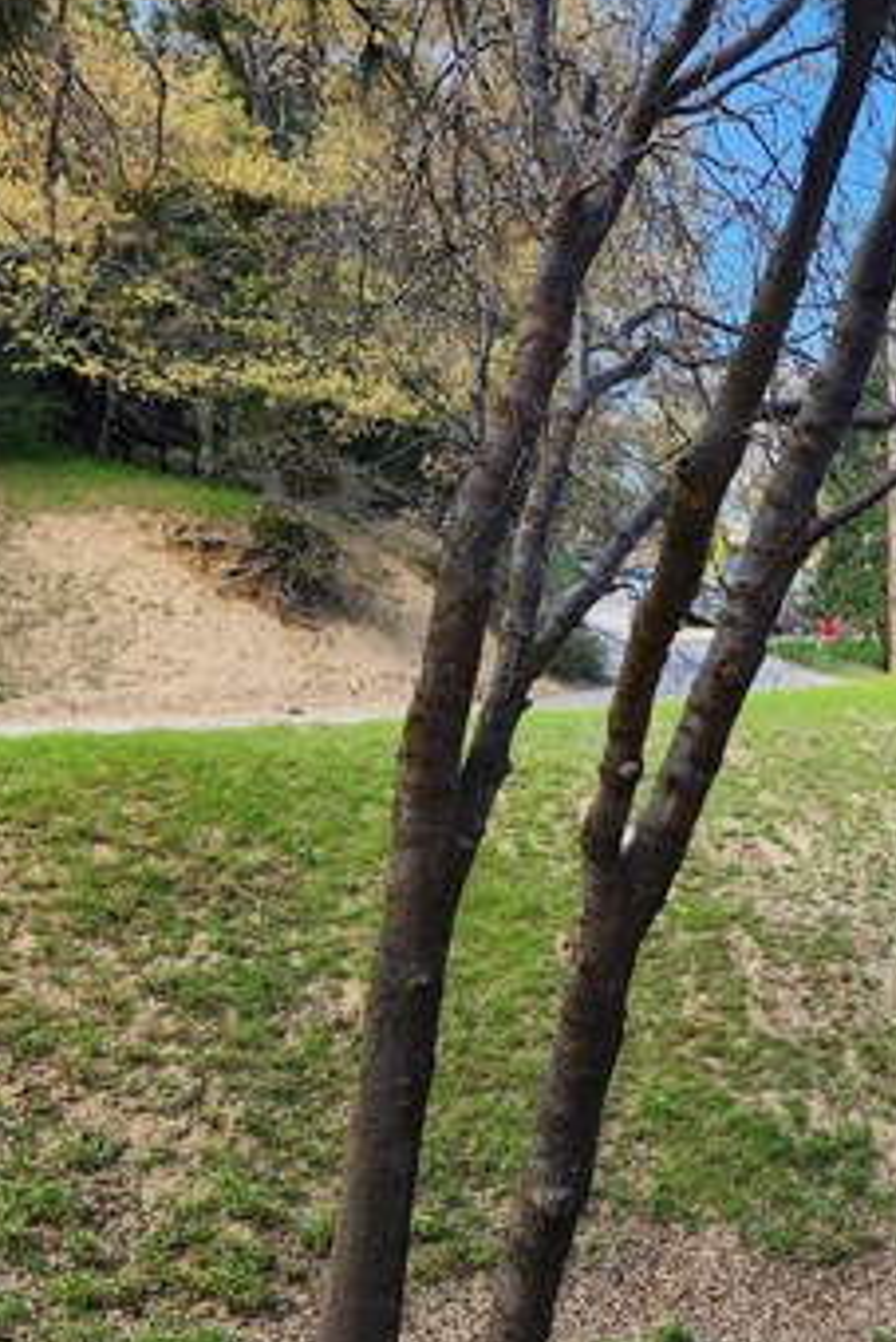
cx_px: 1042
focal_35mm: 45
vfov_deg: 43.3
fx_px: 1678
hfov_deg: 26.9
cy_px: 821
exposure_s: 1/283
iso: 12
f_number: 1.8
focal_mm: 6.4
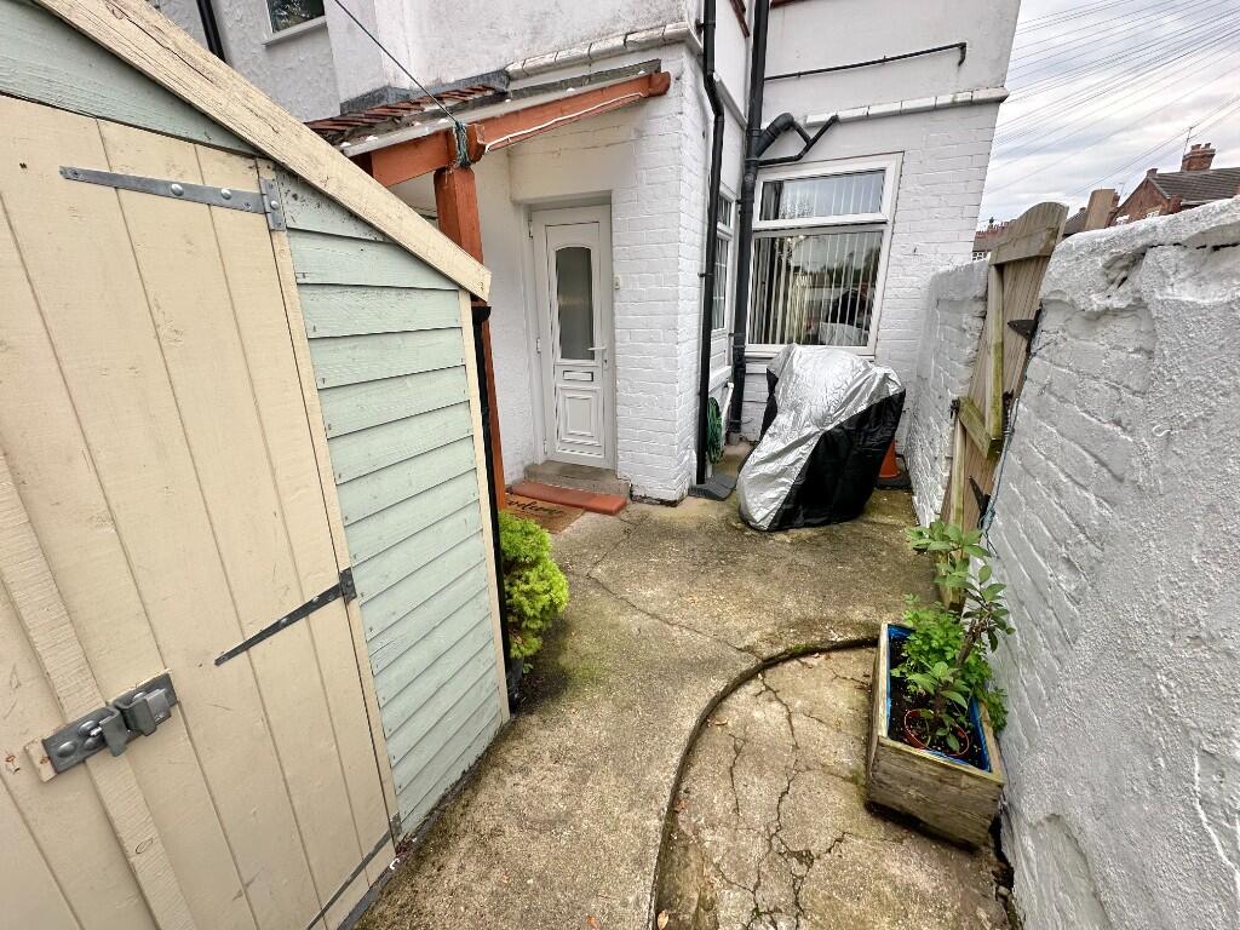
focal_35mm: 14
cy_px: 465
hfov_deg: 102.1
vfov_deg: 85.7
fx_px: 502
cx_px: 620
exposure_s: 1/352
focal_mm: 2.22
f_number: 2.2
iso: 40
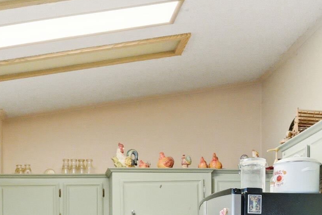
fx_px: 653
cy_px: 271
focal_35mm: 73
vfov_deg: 17.6
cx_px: 134
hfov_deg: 27.6
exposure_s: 1/800
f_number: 3.5
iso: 6400
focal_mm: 24
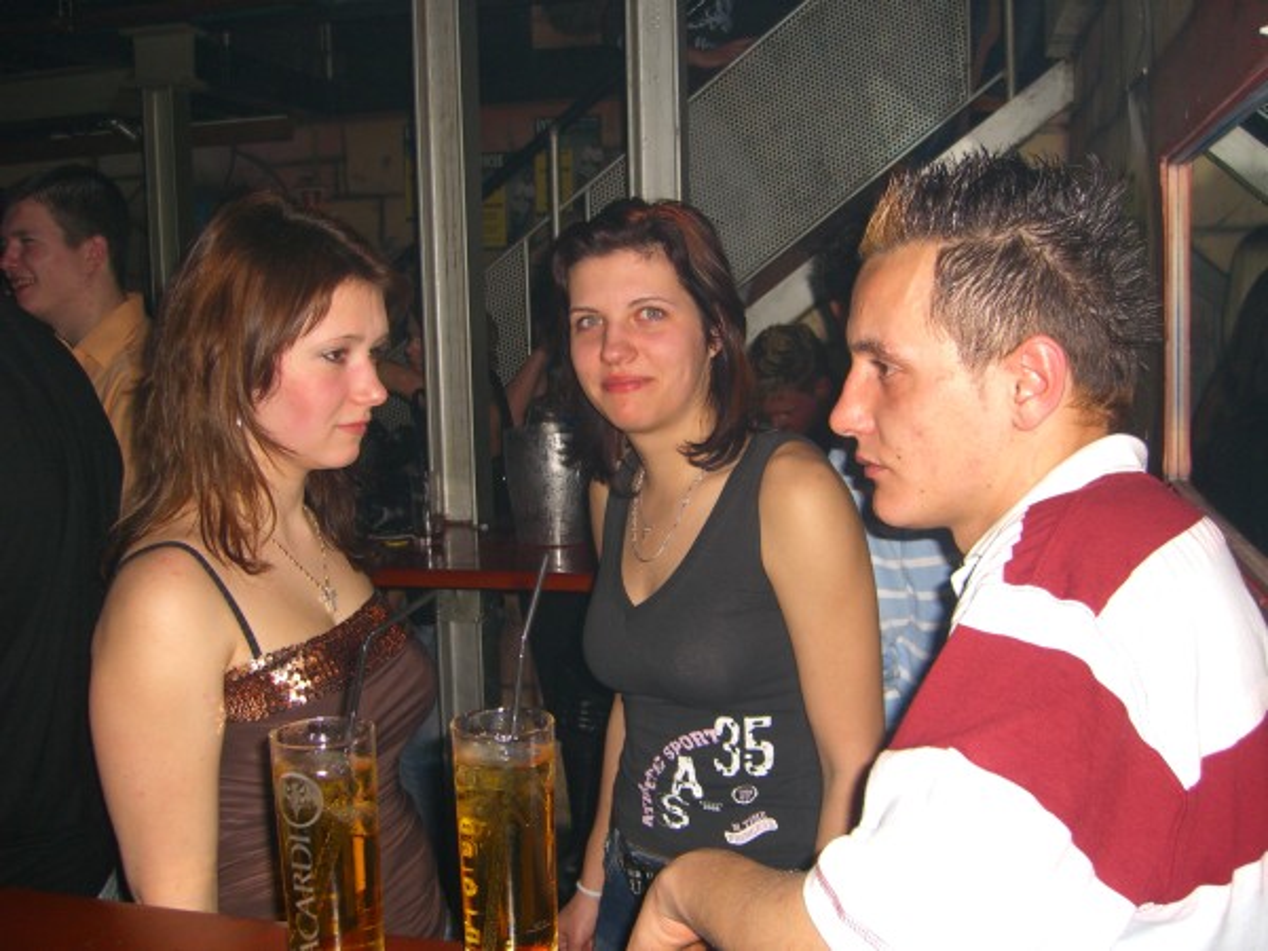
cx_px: 634
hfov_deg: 49.0
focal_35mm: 38
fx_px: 1392
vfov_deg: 37.7
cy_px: 476
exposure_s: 1/60
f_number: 2.8
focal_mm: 7.9
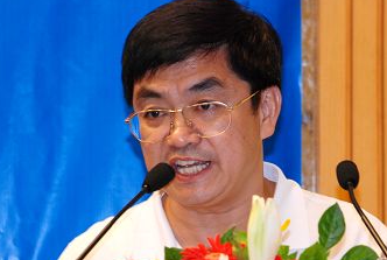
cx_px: 230
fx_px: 2920
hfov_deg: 7.6
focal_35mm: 271
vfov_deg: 5.1
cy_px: 221
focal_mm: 100
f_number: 5.6
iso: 640
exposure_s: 1/25
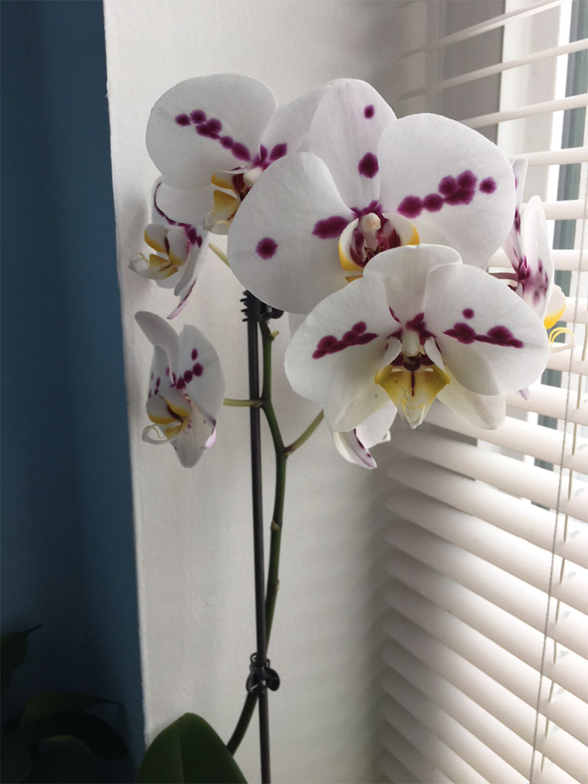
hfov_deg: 48.2
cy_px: 392
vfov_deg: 61.7
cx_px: 294
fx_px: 657
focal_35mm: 29
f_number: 2.2
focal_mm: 4.15
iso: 40
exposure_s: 1/120
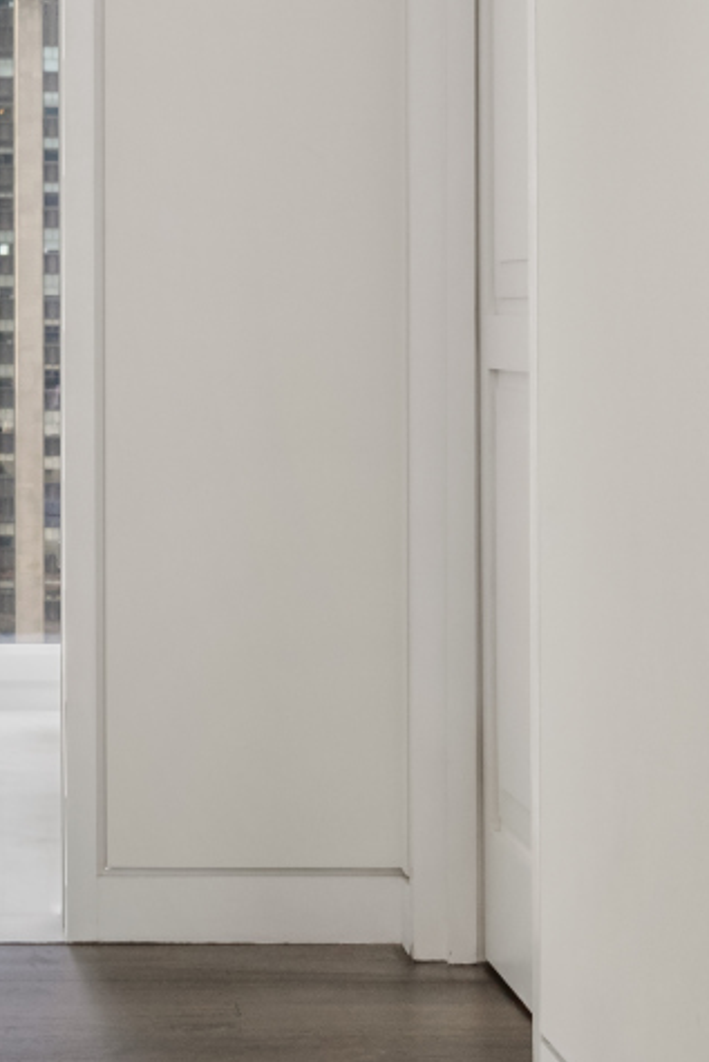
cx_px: -94
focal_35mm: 102
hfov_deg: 13.1
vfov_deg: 19.2
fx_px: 3011
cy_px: -95
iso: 320
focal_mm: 31
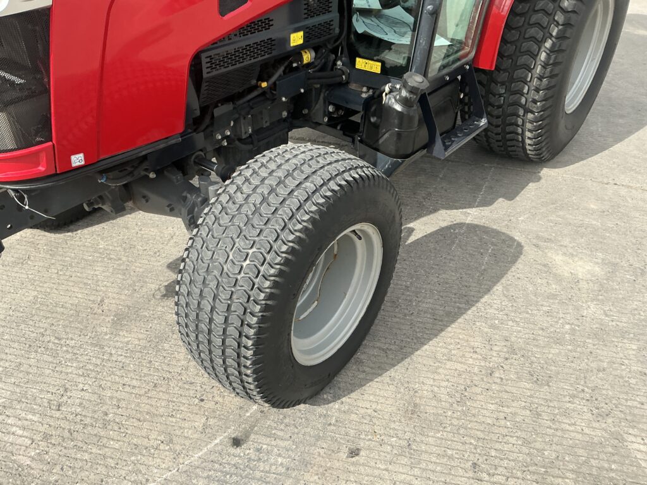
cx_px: 324
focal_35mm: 28
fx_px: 523
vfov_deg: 49.7
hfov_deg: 63.4
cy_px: 242
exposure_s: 1/1250
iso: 25
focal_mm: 3
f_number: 1.8
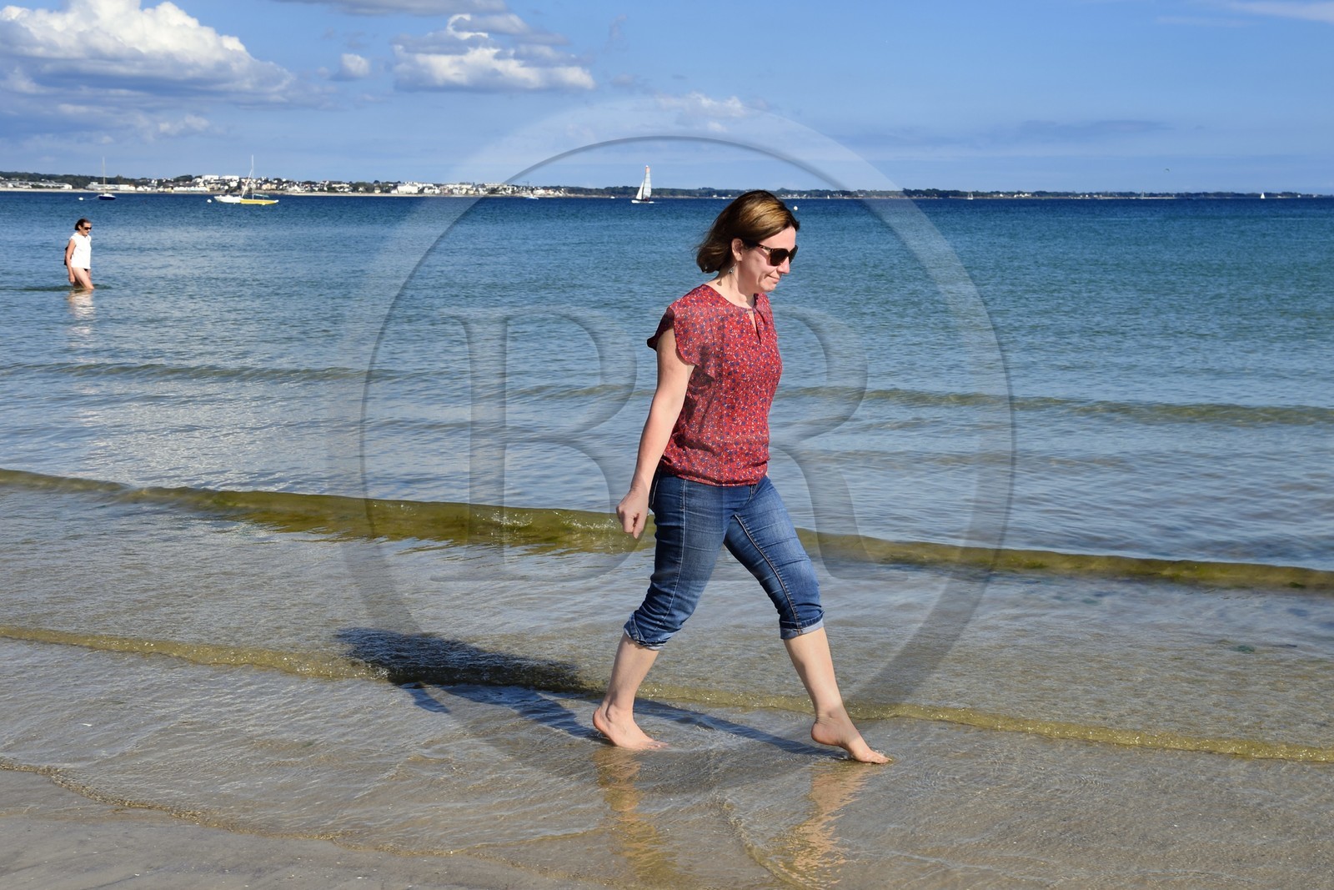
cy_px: 445
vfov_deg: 28.1
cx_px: 667
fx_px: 1779
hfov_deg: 41.1
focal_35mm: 48
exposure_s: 1/400
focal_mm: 48
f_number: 10
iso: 200
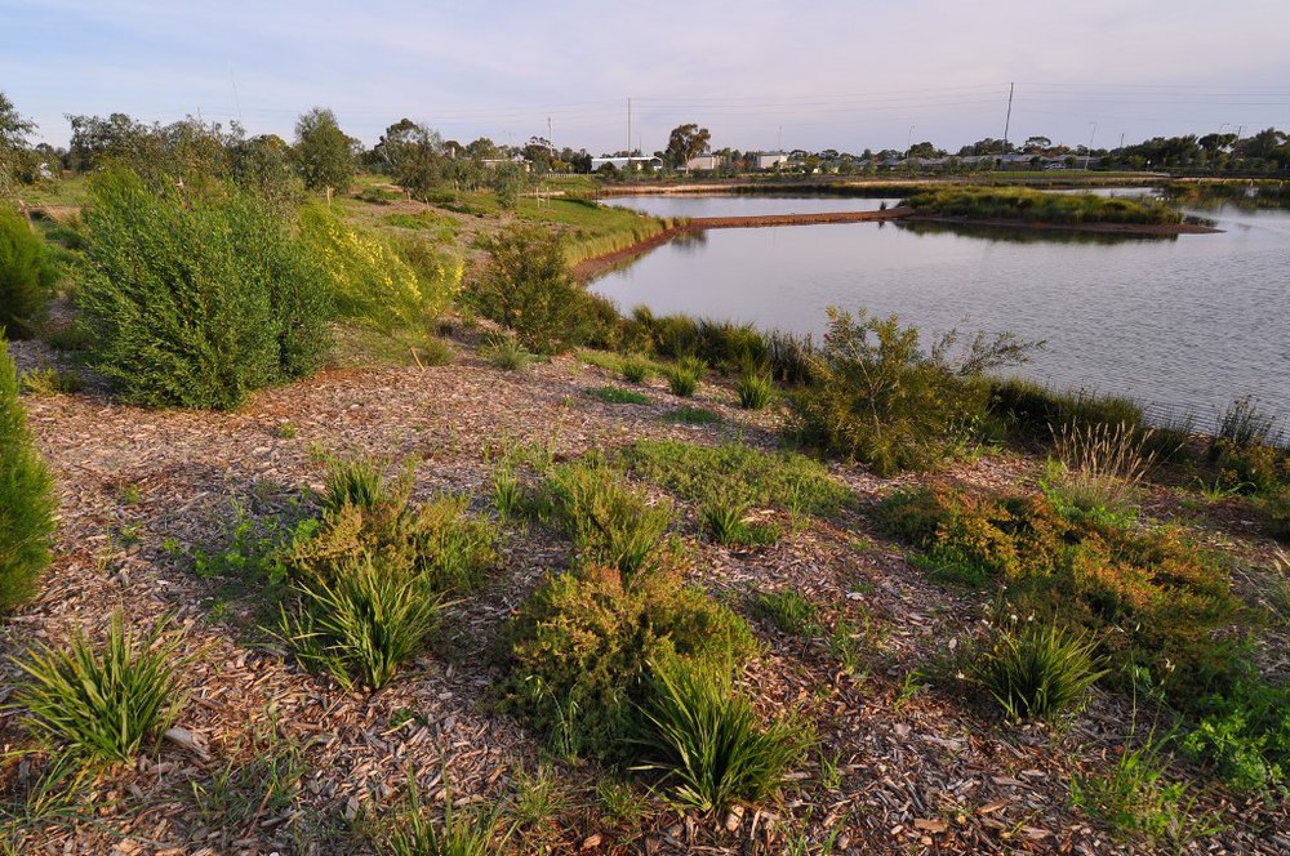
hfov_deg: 90.1
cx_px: 645
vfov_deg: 67.2
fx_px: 644
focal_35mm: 18
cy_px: 428
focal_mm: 12
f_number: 10
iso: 320
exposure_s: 1/50
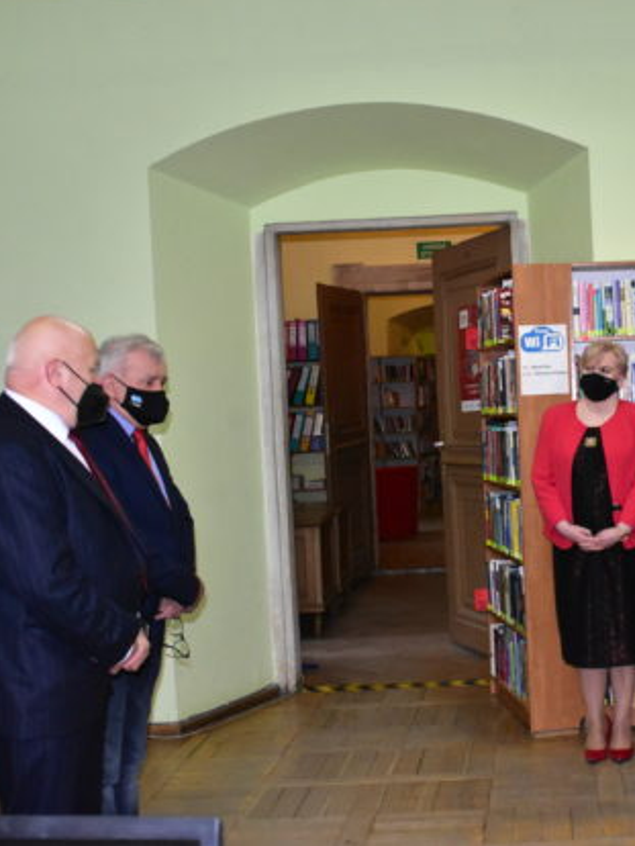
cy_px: 419
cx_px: 561
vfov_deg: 33.8
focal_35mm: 57
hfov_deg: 25.0
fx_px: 1393
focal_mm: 26
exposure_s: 1/320
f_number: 6.3
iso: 5000
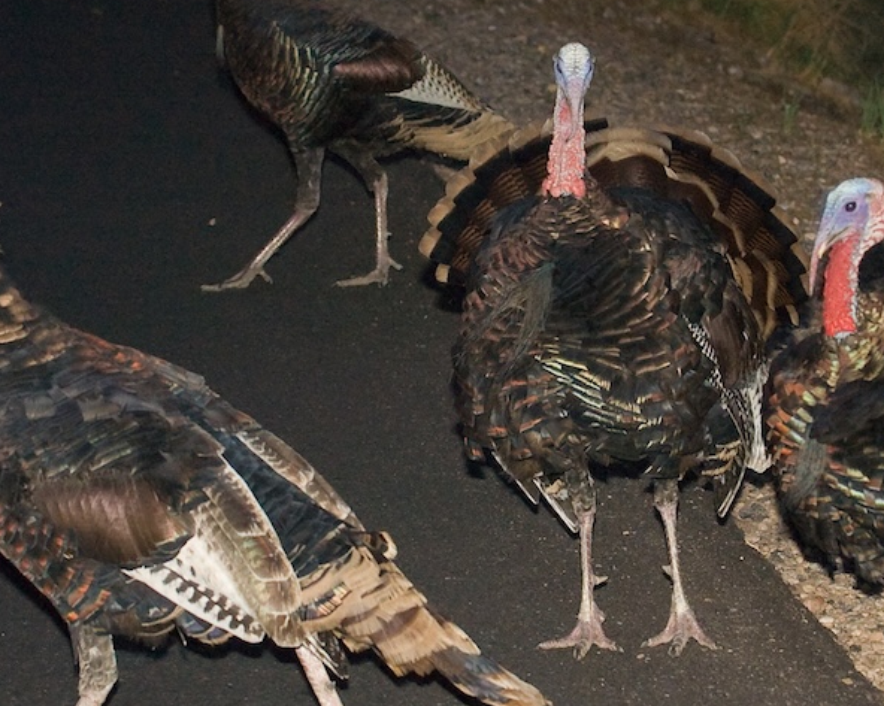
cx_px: 536
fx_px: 6119
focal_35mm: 234
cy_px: 310
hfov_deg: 8.3
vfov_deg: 6.6
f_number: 5.6
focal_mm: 82
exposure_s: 1/30
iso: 800
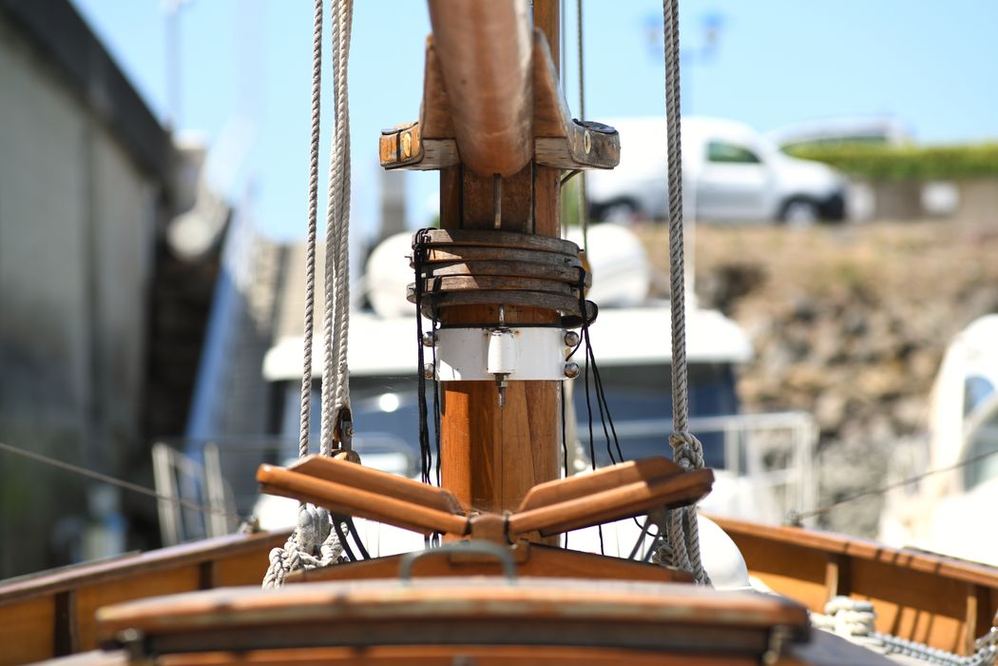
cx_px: 499
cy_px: 333
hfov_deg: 11.4
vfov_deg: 7.6
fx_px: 4990
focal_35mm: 180
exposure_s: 1/320
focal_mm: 180
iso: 64
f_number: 5.6
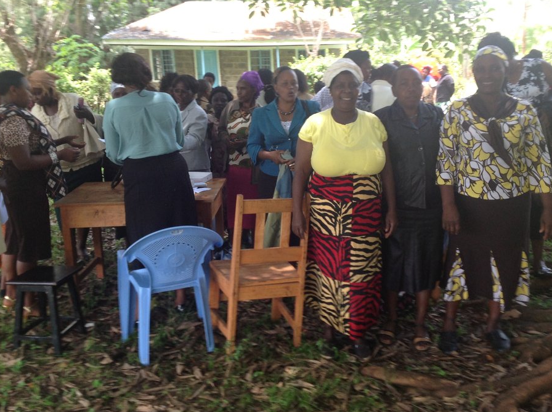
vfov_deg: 35.8
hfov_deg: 46.9
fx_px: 637
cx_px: 274
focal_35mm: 40
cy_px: 190
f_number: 2.4
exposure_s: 1/120
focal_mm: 4.28
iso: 80
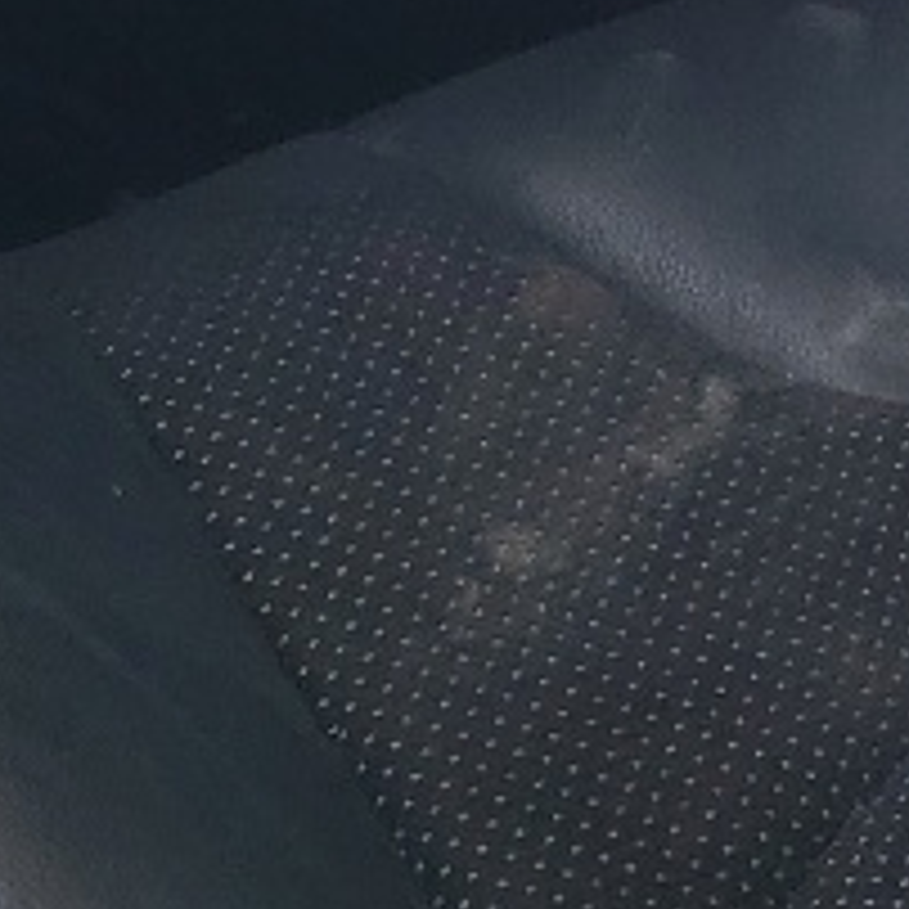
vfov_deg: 9.4
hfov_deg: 9.3
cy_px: -324
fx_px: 5407
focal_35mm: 182
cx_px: 1480
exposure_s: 1/233
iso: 50
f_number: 1.5
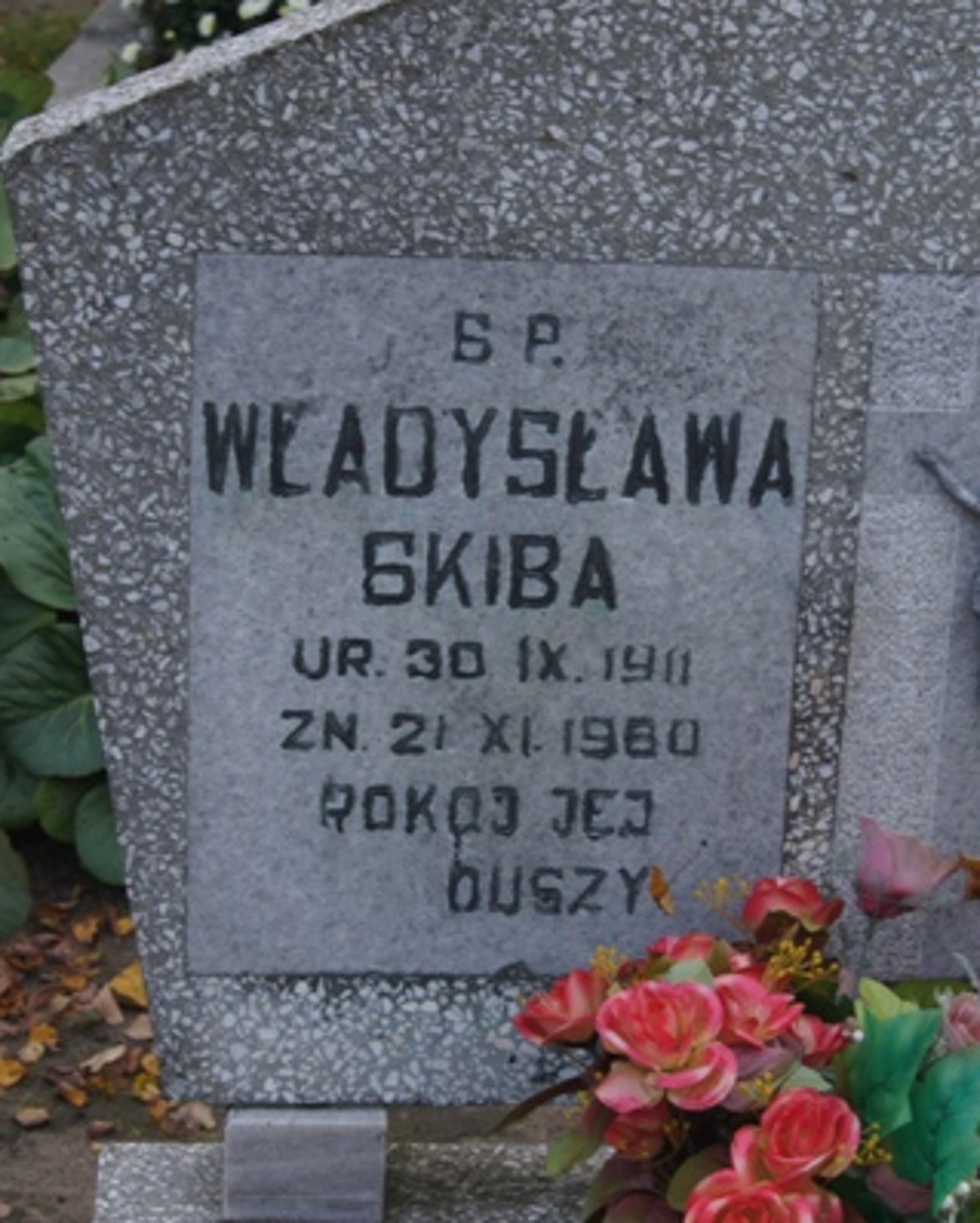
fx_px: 3685
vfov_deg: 18.8
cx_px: 651
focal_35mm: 102
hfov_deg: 15.1
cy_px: 593
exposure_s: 1/100
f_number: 9
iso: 200
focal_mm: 45
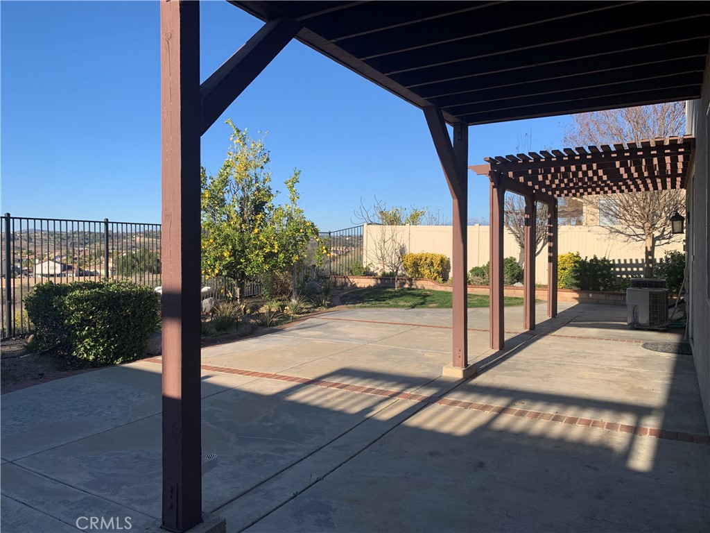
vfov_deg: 53.1
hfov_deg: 67.3
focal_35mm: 26
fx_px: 533
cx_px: 355
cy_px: 266
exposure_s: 1/1812
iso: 25
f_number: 1.8
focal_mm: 4.25
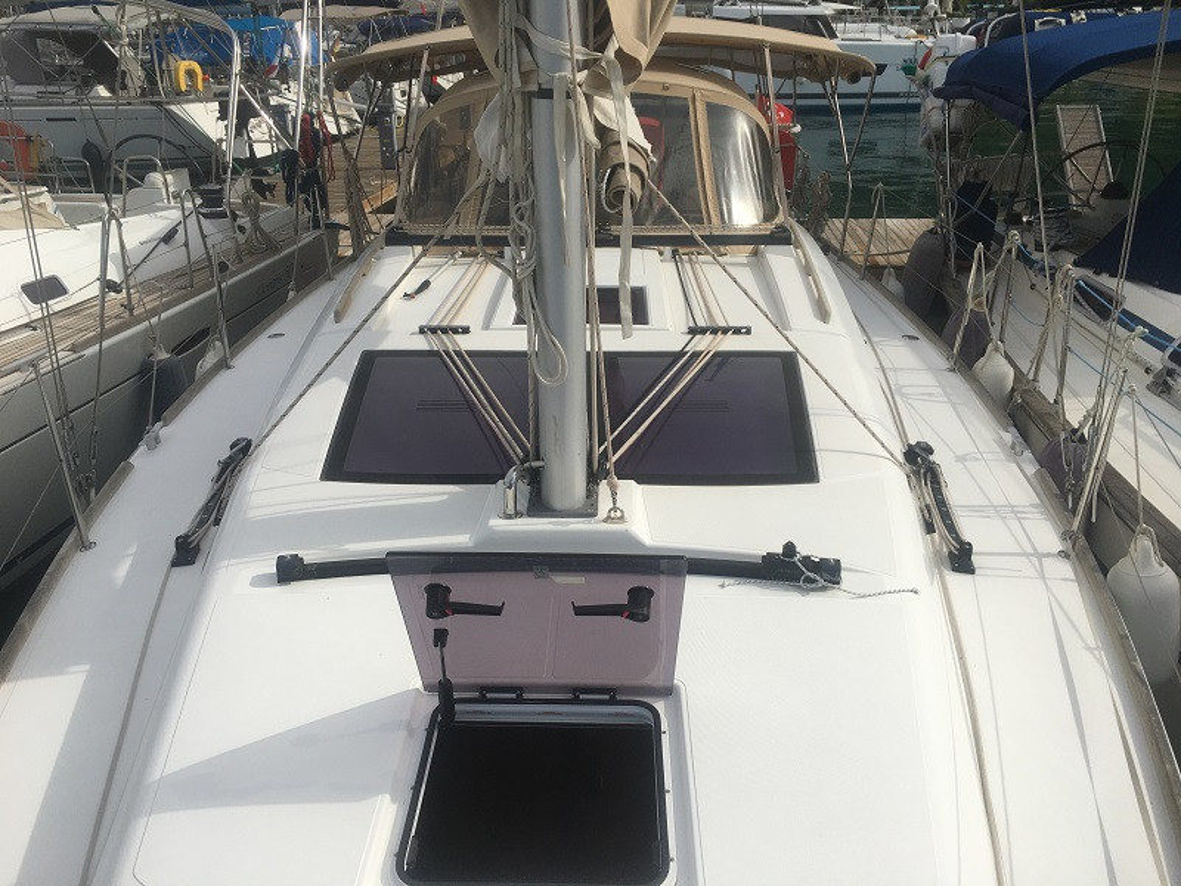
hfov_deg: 61.7
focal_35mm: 29
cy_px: 443
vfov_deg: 48.2
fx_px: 989
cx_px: 590
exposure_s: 1/2564
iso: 25
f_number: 2.2
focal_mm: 4.15
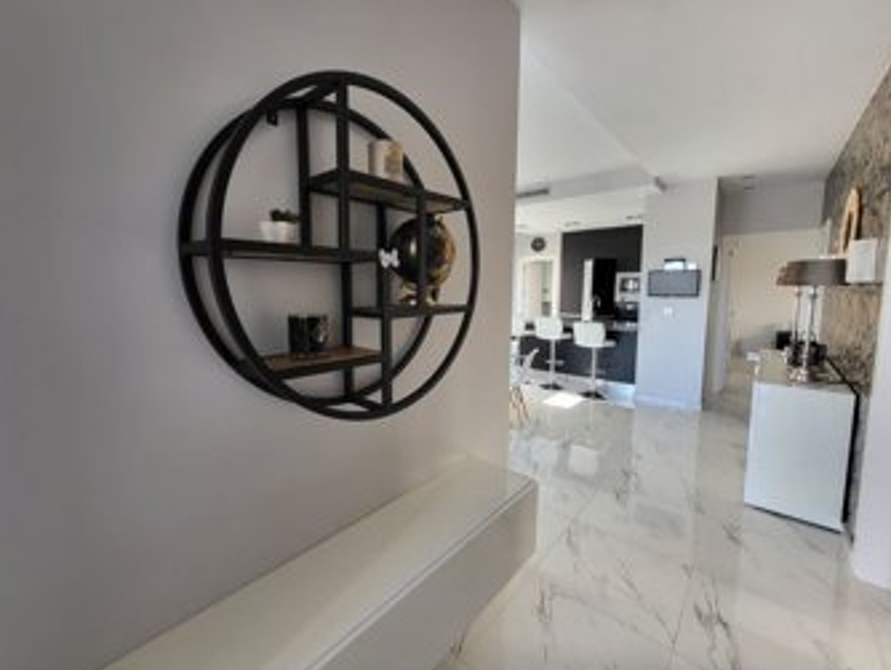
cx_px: 413
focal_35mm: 14
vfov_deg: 85.7
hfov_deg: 101.8
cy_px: 320
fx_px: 361
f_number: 2.2
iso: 80
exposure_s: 1/50
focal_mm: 1.74
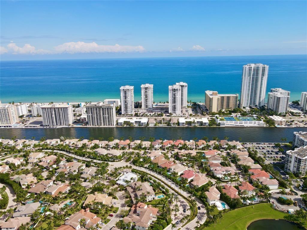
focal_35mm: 24
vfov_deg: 56.8
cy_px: 115
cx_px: 154
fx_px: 213
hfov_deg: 71.6
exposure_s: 1/800
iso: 110
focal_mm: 4.5
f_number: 2.8
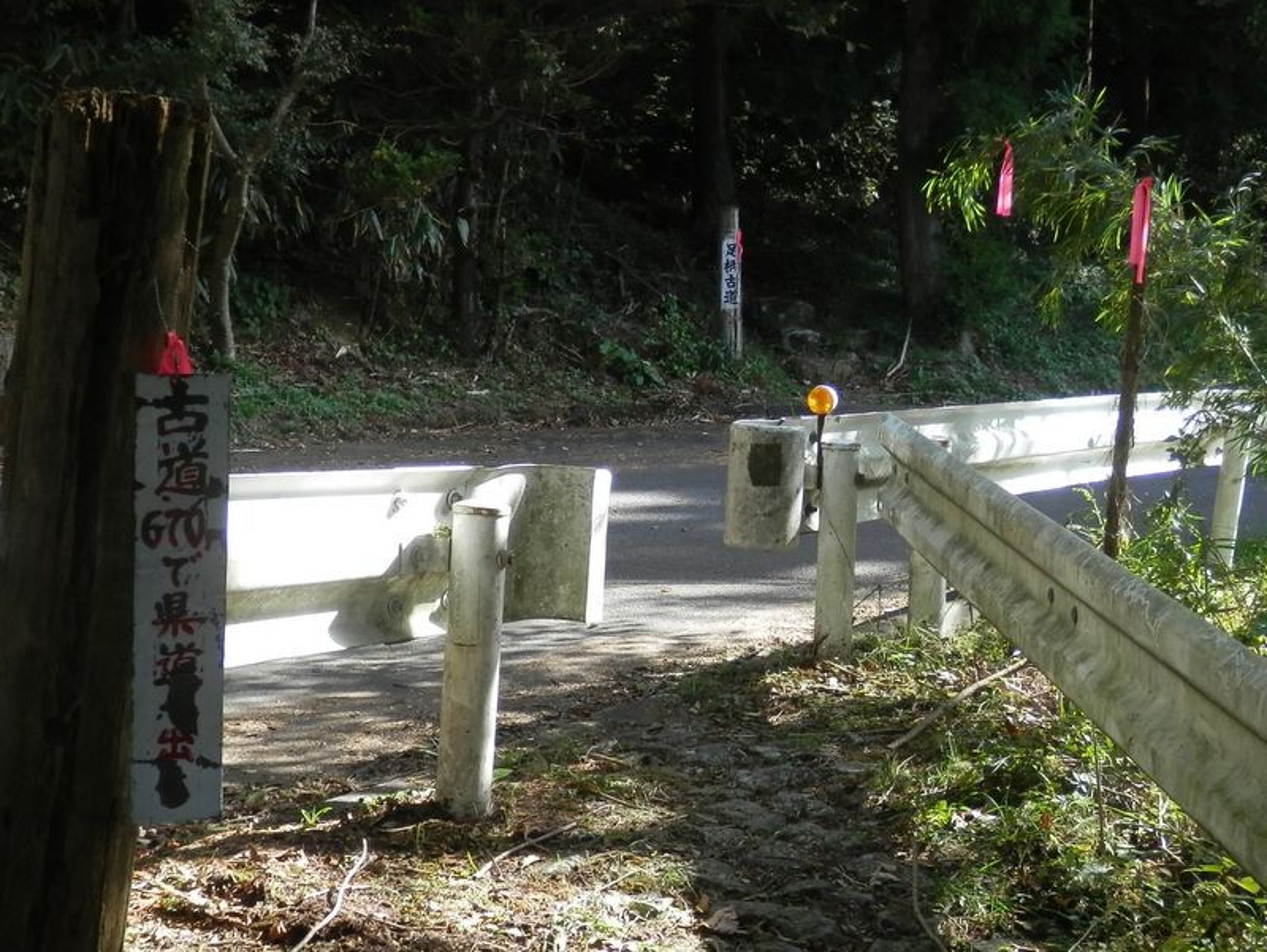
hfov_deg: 50.1
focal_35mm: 37
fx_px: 1355
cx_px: 634
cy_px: 476
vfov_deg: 38.7
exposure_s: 1/100
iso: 80
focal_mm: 6.6
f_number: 3.6
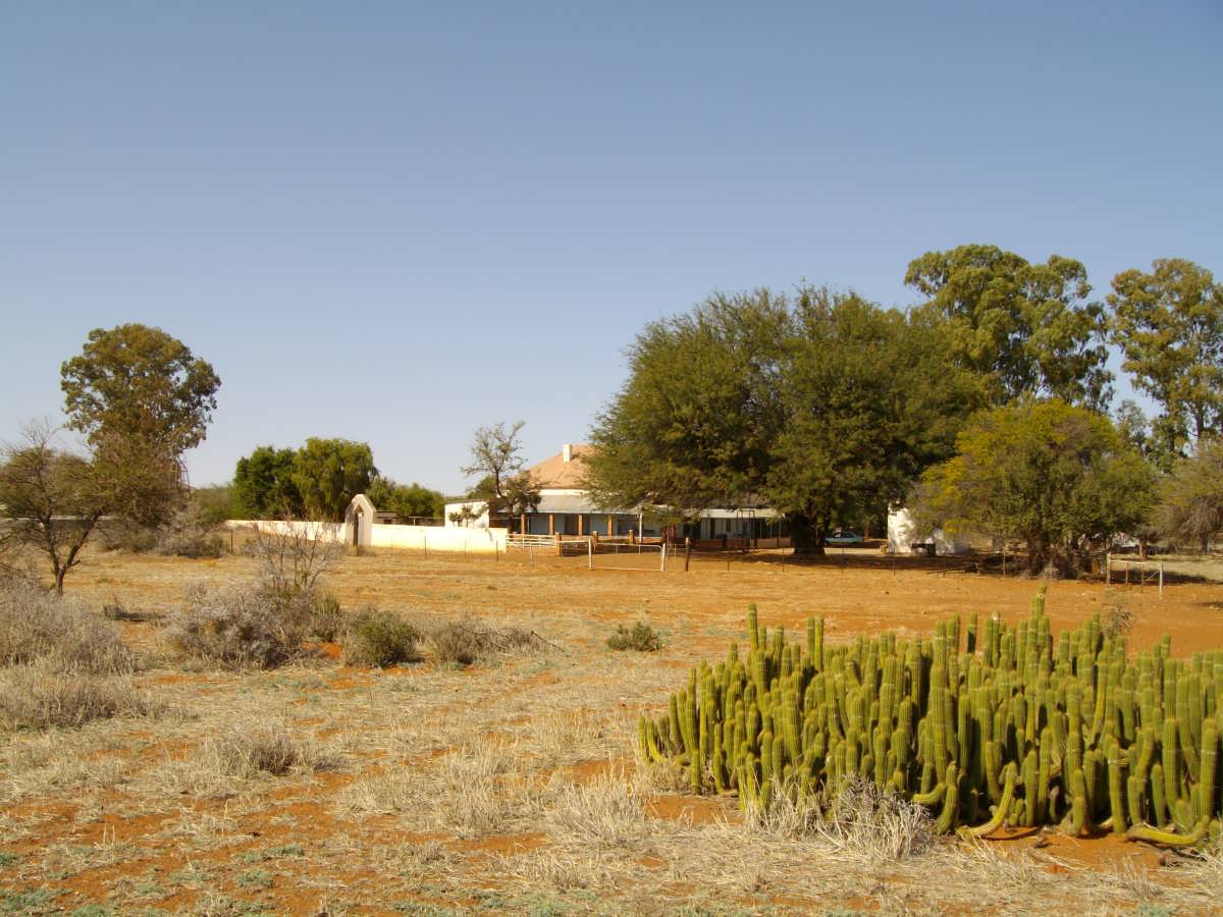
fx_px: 1272
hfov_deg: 51.4
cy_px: 458
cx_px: 612
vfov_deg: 39.7
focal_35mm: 36
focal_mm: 6
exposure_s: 1/500
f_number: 4.8
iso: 80
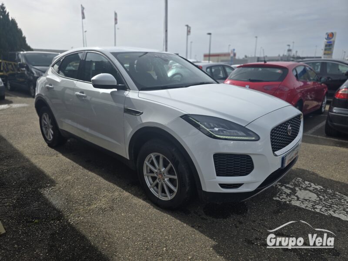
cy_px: 130
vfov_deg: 58.9
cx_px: 174
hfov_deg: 73.9
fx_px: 231
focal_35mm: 23
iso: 12
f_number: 1.7
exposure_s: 1/832
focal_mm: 6.3
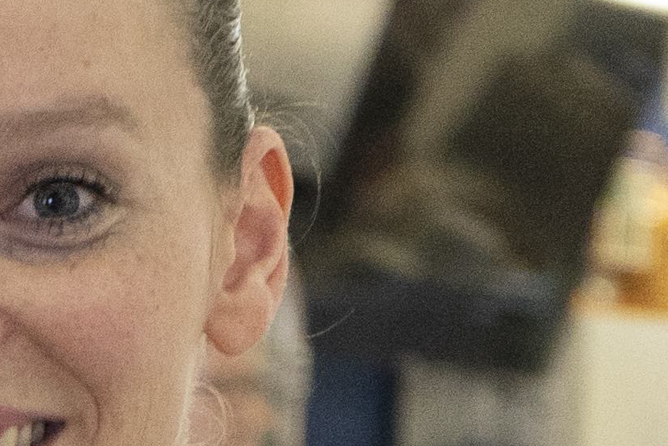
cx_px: -711
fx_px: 6160
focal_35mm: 332
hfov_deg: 6.0
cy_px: 970
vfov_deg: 4.1
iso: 3200
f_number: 4.5
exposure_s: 1/160
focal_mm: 46
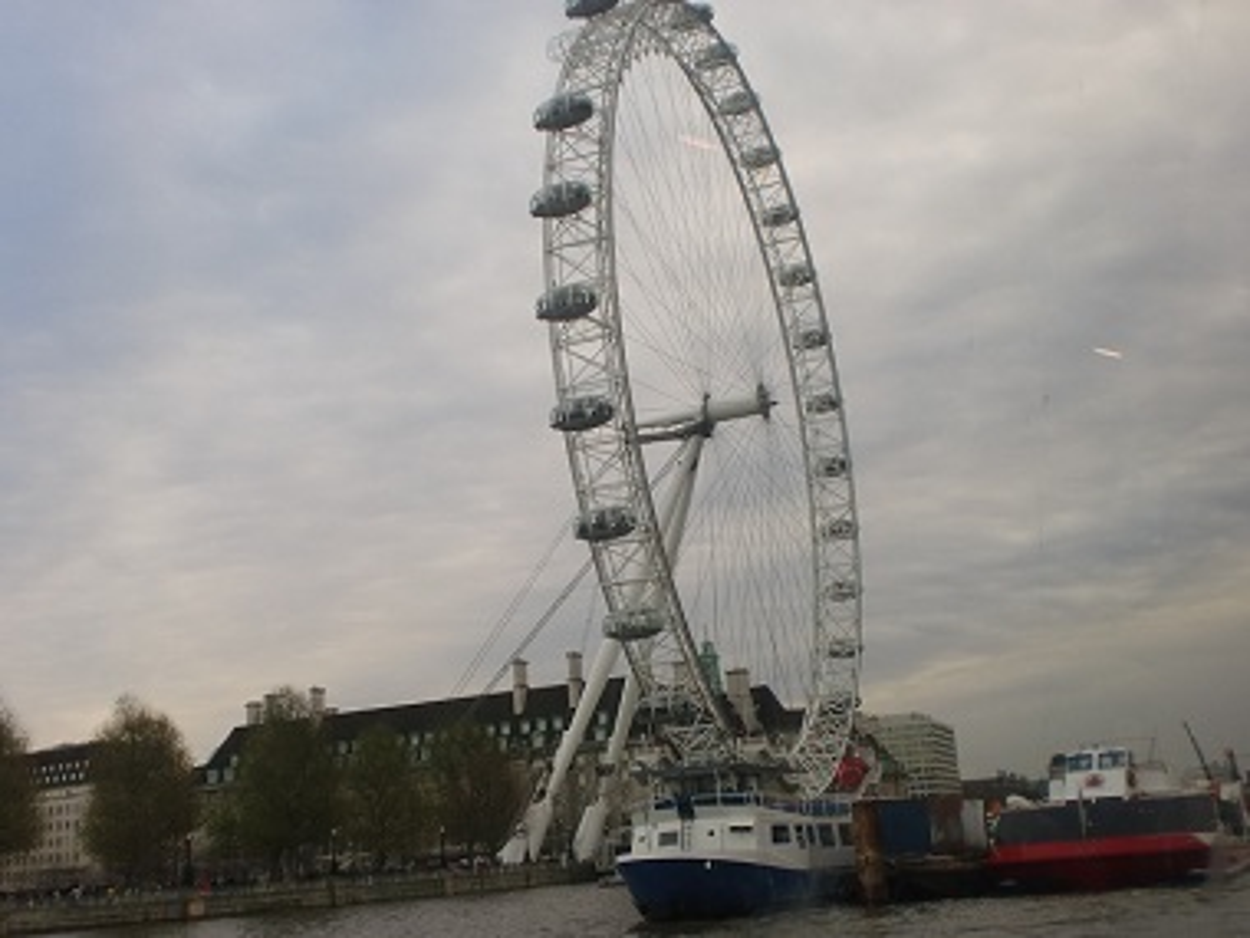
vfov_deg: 40.7
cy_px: 469
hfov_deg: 52.6
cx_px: 625
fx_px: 1264
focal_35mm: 35
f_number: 3.1
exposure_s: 1/80
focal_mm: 6.3
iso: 64
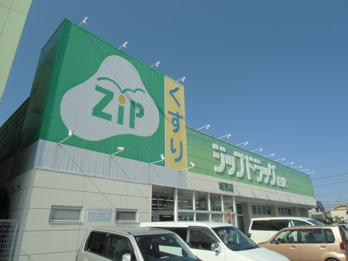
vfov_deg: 56.8
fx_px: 241
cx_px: 174
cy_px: 130
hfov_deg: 71.6
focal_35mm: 24
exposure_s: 1/1000
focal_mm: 4.24
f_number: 3
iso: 64
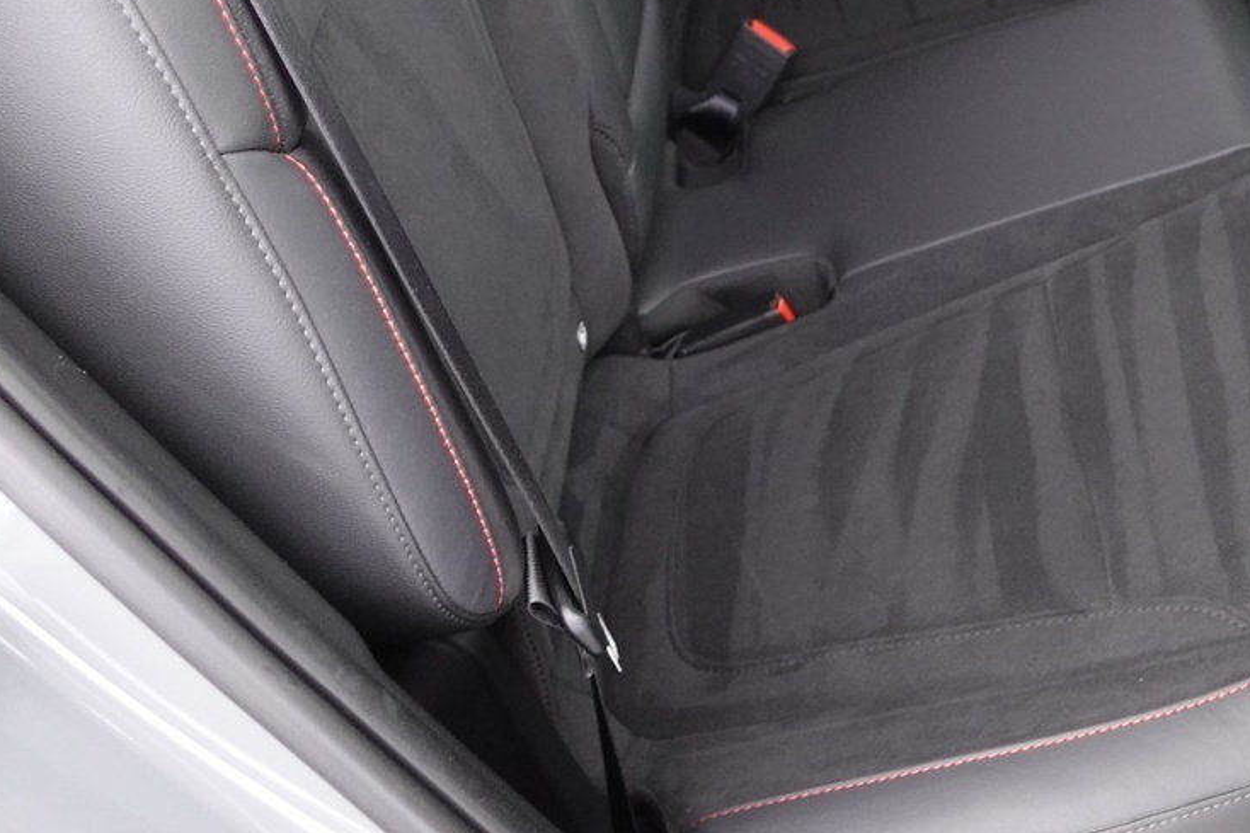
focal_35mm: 53
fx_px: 1840
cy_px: 131
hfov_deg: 36.5
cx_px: 960
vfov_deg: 25.0
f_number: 1.8
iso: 1250
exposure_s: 1/8
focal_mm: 9.4
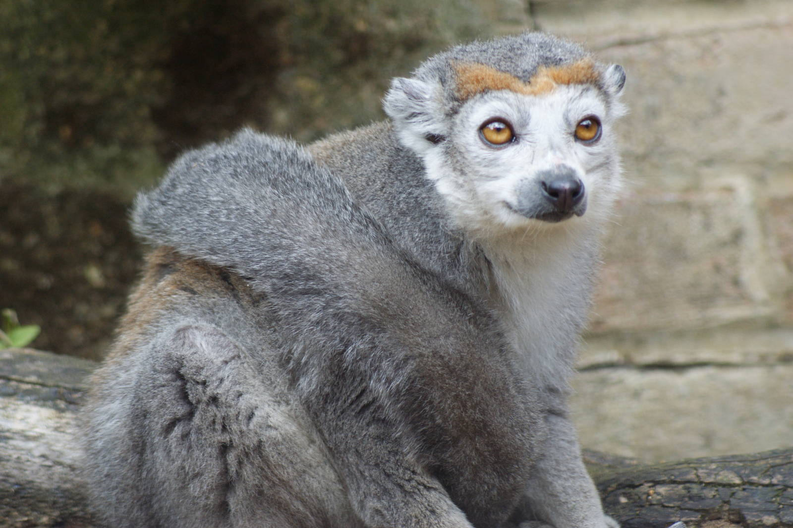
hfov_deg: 6.9
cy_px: 264
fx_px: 6605
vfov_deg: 4.6
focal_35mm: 300
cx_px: 396
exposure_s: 1/125
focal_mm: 200
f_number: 5.6
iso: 400
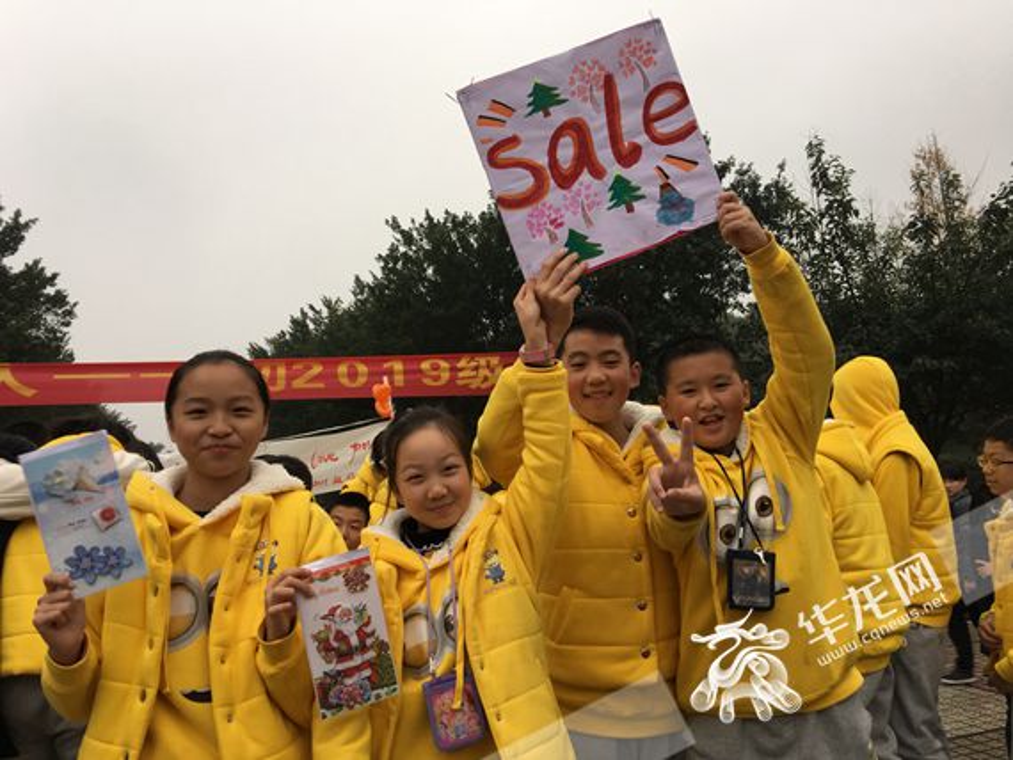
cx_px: 506
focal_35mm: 29
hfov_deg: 61.6
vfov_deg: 48.3
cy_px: 380
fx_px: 849
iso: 40
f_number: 2.2
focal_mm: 4.15
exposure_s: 1/100
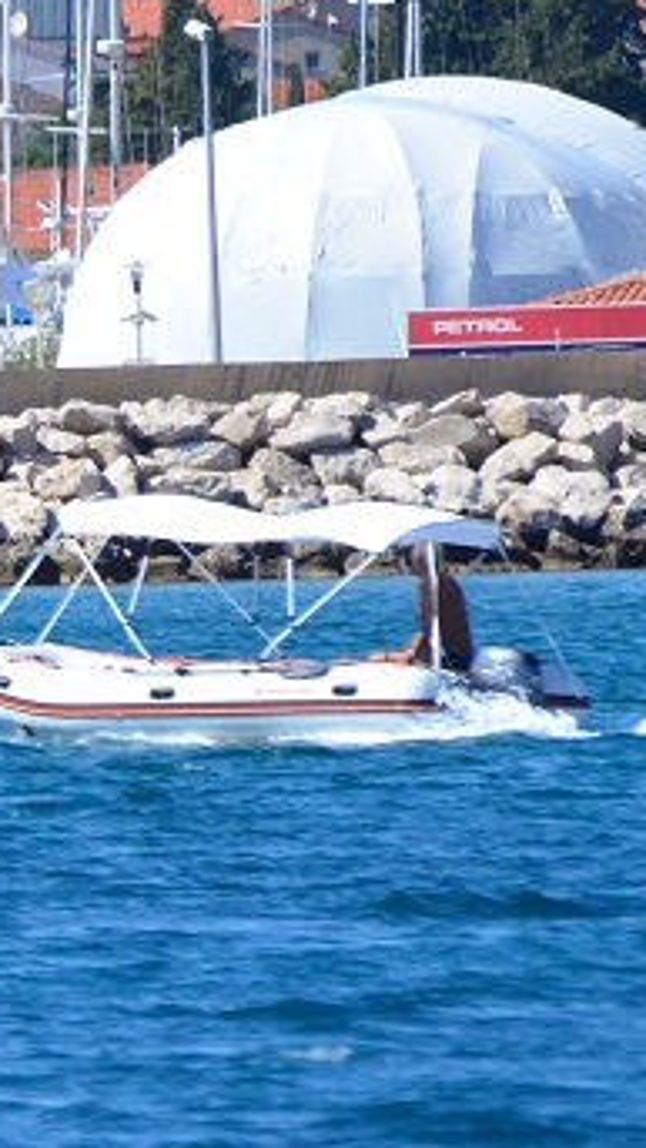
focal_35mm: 1235
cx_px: -994
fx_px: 37599
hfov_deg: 1.0
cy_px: 157
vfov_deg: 1.7
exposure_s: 1/8000
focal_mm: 270
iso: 2000
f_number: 6.3
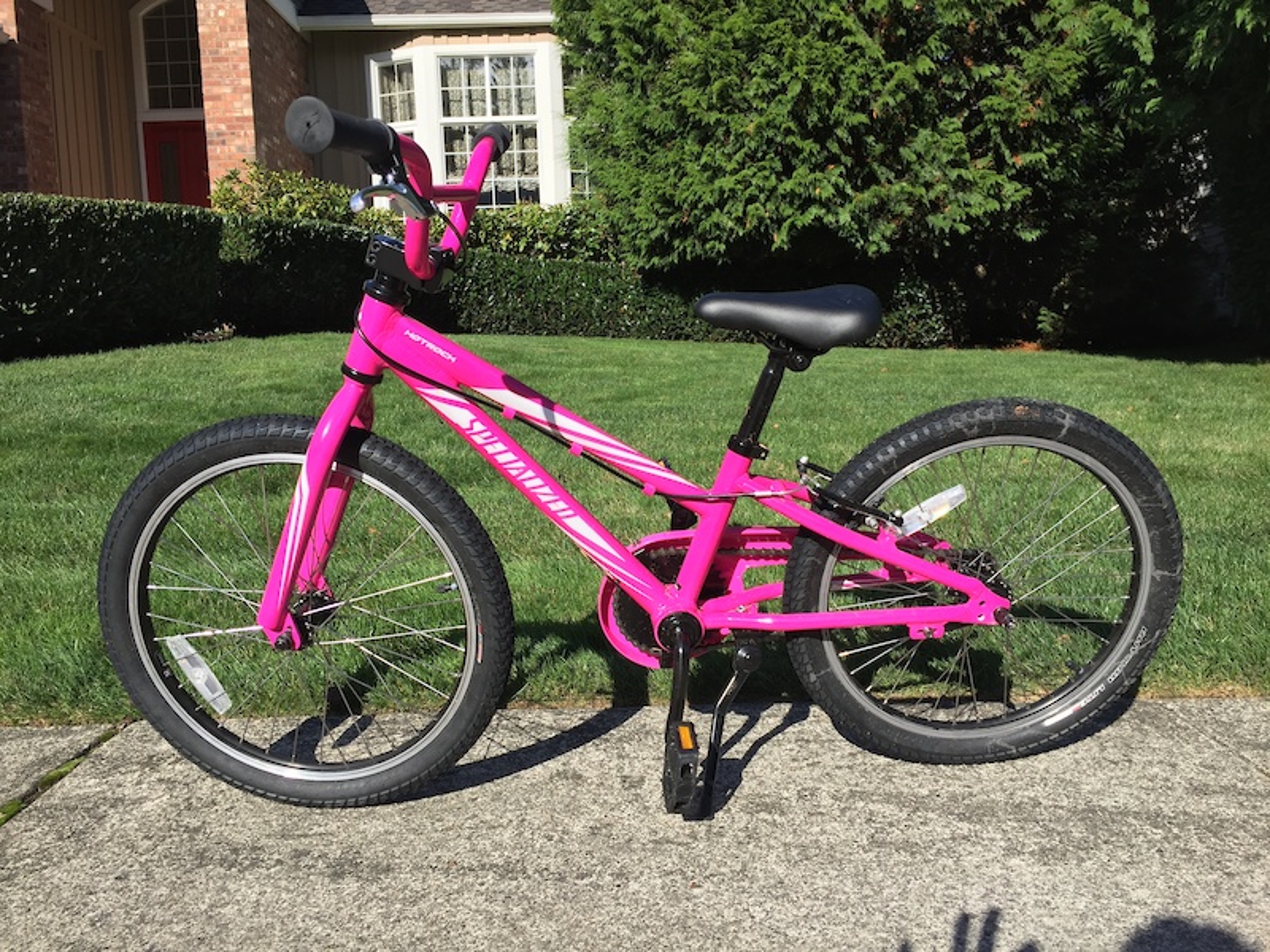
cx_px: 635
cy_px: 476
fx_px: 1064
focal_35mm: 29
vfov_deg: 48.2
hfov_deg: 61.7
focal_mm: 4.15
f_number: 2.2
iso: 32
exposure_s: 1/1364
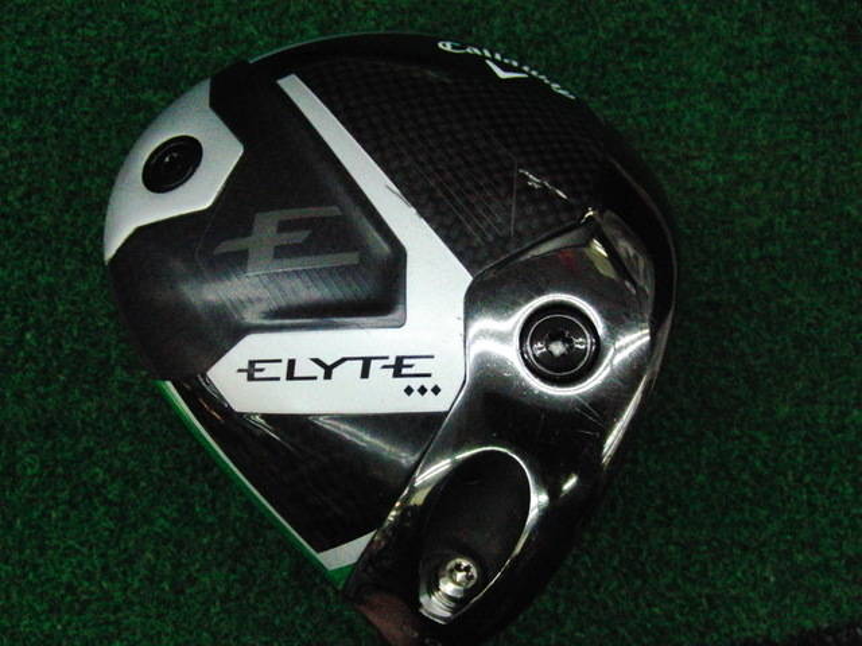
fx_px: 921
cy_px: 323
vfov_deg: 38.7
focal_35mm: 37
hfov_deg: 50.1
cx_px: 431
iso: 3200
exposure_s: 1/800
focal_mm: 6.42
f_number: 3.6
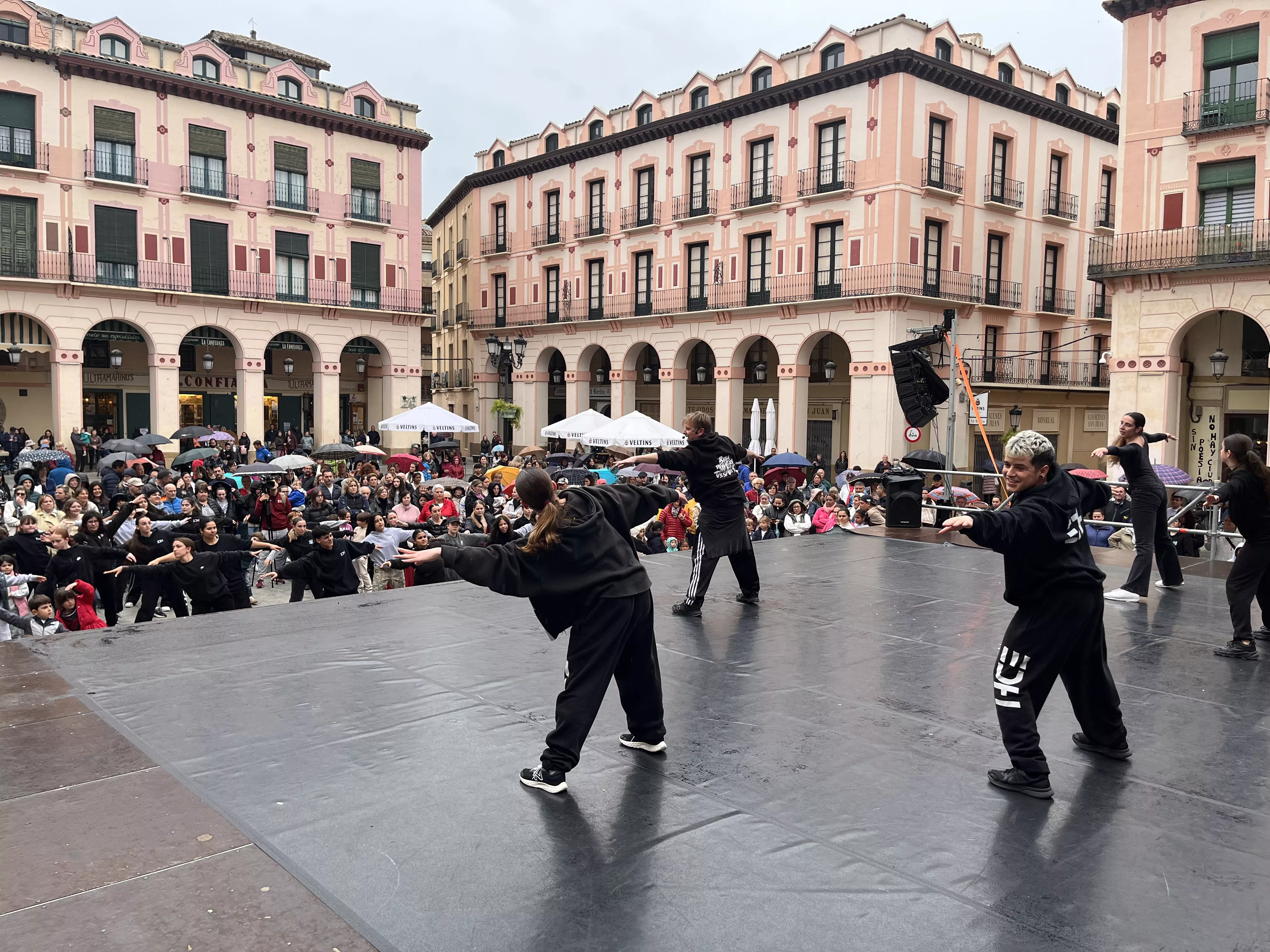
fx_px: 954
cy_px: 476
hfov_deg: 67.3
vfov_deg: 53.1
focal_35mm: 26
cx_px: 635
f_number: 1.6
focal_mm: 5.1
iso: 50
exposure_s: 1/374
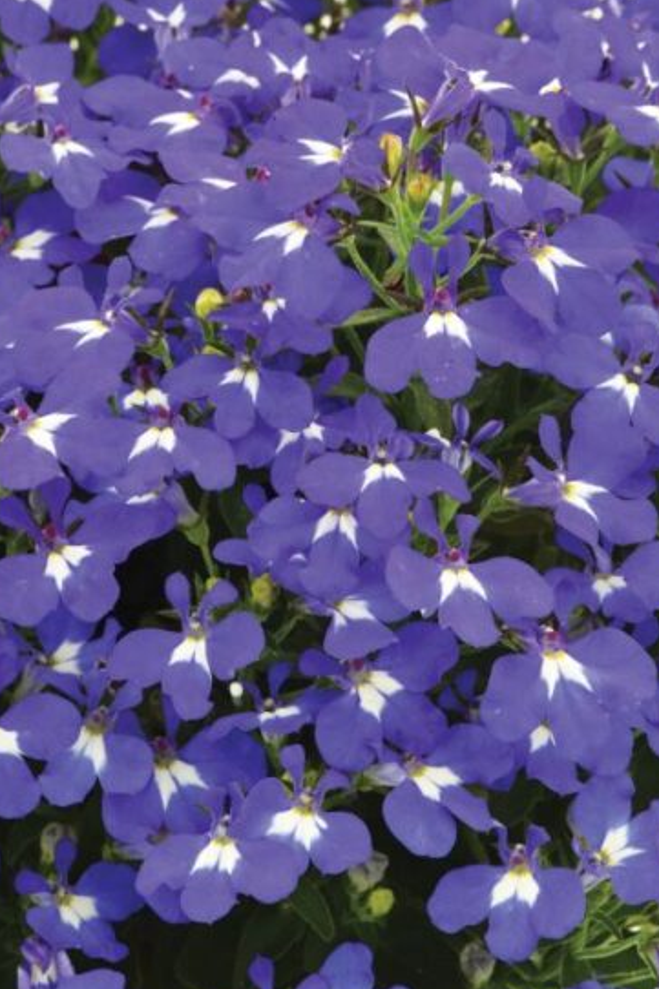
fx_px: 4603
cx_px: 334
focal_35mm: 168
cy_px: 515
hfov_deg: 8.2
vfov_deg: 12.3
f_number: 22
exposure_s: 1/4
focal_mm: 105
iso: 100
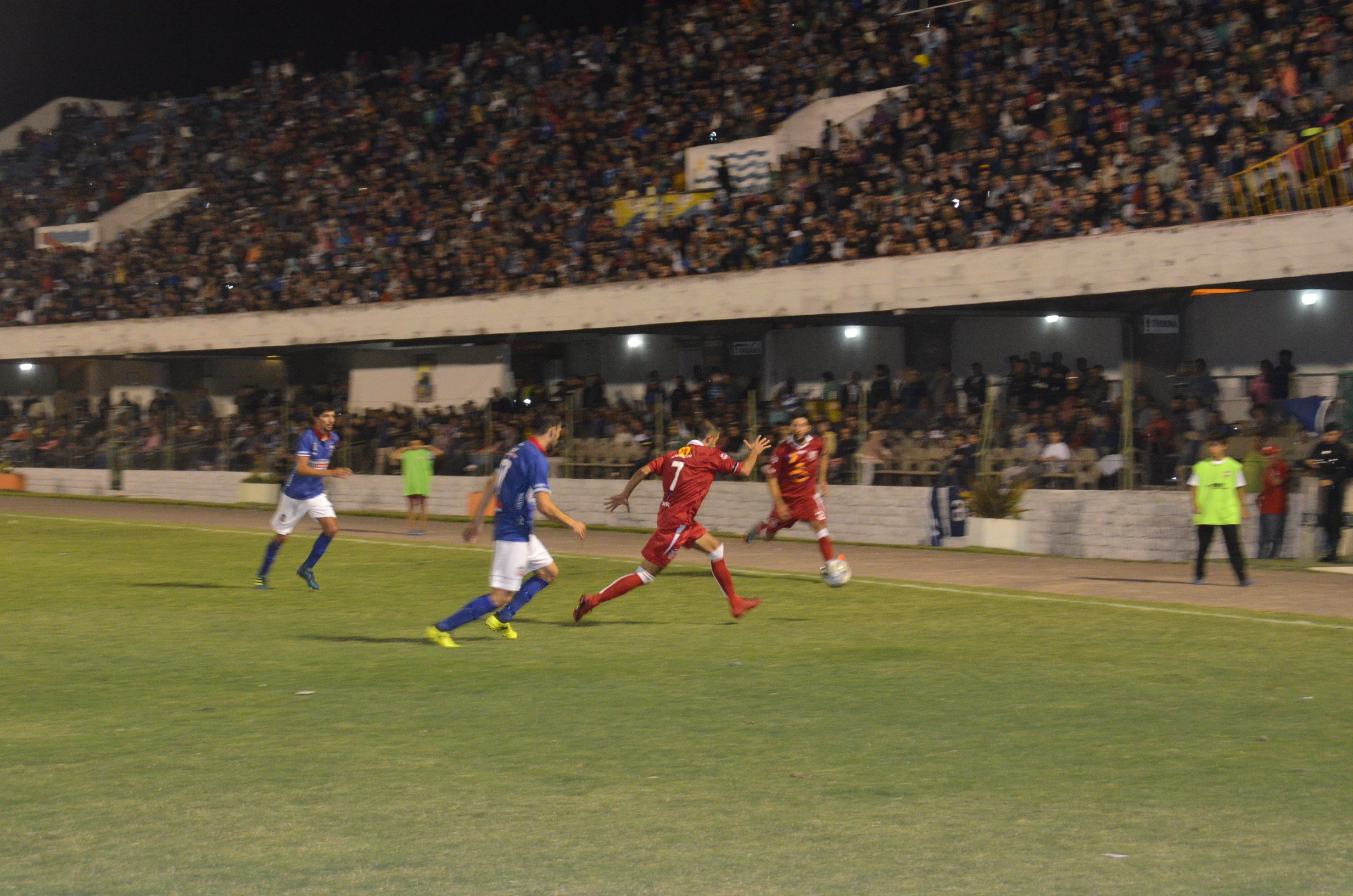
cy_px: 448
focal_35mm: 78
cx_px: 676
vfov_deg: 17.4
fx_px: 2925
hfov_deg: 26.0
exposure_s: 1/60
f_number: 7.1
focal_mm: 52
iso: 3200
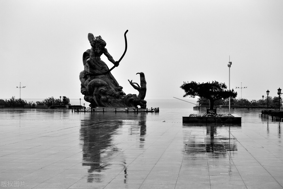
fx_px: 550
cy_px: 94
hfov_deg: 28.9
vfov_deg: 19.4
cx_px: 142
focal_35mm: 70
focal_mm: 70
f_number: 6.3
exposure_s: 1/100
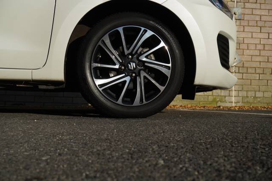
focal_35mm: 52
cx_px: 136
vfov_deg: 25.7
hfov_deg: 37.9
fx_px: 396
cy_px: 90
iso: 400
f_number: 6.7
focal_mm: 35
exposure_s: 1/1500
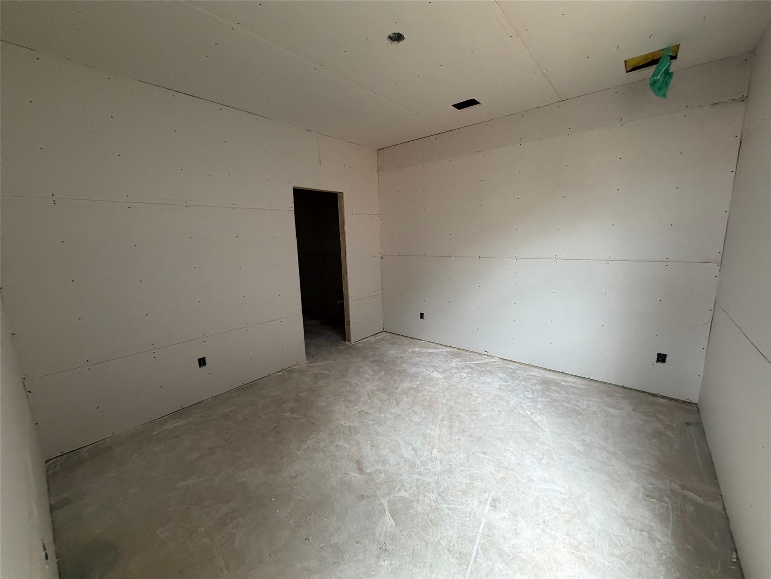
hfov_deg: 102.1
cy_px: 290
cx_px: 386
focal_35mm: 14
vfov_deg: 85.7
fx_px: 312
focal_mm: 2.22
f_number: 2.2
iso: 320
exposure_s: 1/107
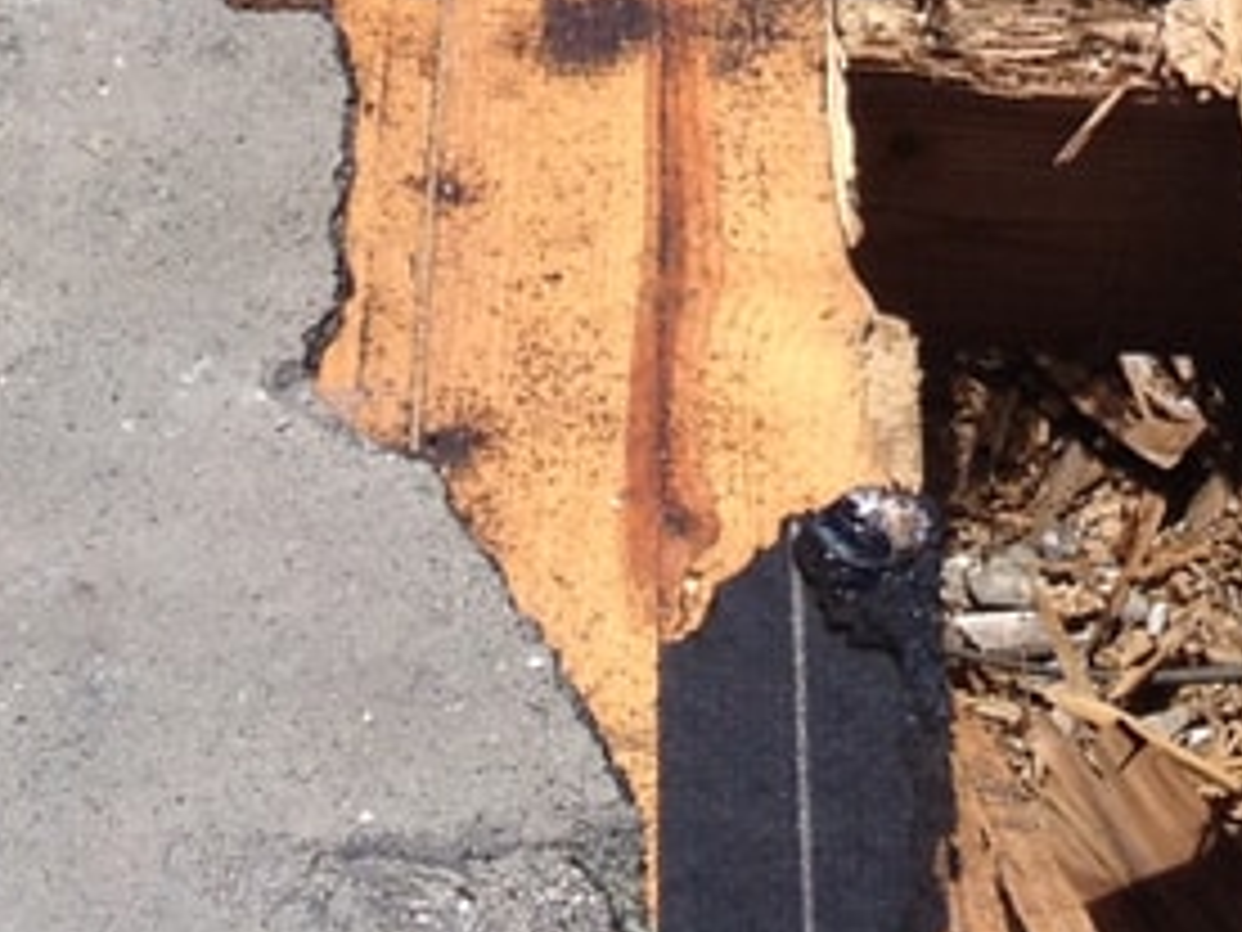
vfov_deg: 8.2
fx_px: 6064
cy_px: -1099
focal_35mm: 169
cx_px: 1069
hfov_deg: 11.6
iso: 50
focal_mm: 4.28
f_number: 2.4
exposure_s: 1/2304
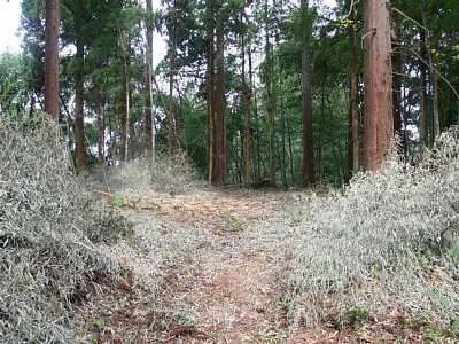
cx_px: 230
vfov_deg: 40.7
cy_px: 172
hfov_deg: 52.6
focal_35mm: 35
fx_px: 464
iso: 80
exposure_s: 1/50
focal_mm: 7.4
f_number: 3.2
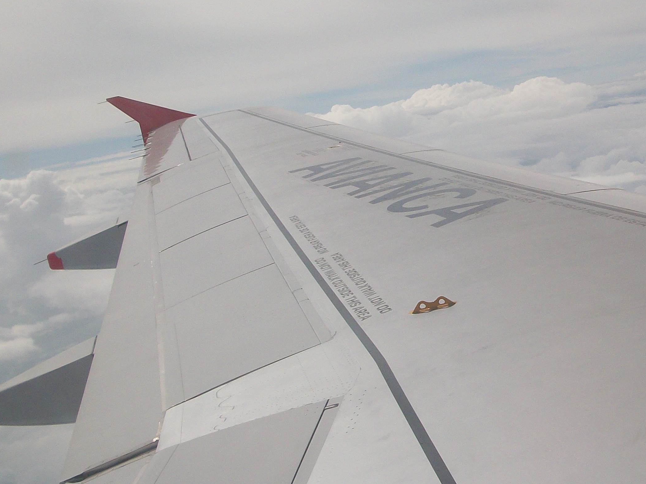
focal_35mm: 67
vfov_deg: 21.9
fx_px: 1250
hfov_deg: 28.2
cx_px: 536
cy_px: 218
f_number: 8.8
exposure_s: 1/640
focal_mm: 6.3
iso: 80
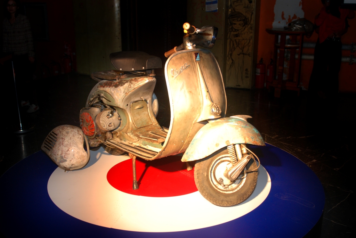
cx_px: 178
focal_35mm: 39
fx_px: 386
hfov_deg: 49.5
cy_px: 119
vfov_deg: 34.3
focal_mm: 26
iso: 400
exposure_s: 1/100
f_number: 2.8
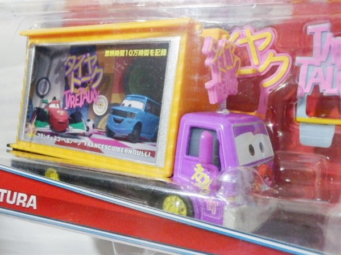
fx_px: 414
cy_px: 128
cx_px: 170
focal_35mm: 42
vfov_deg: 34.3
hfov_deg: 44.8
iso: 1600
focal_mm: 7.4
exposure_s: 1/50
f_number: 4
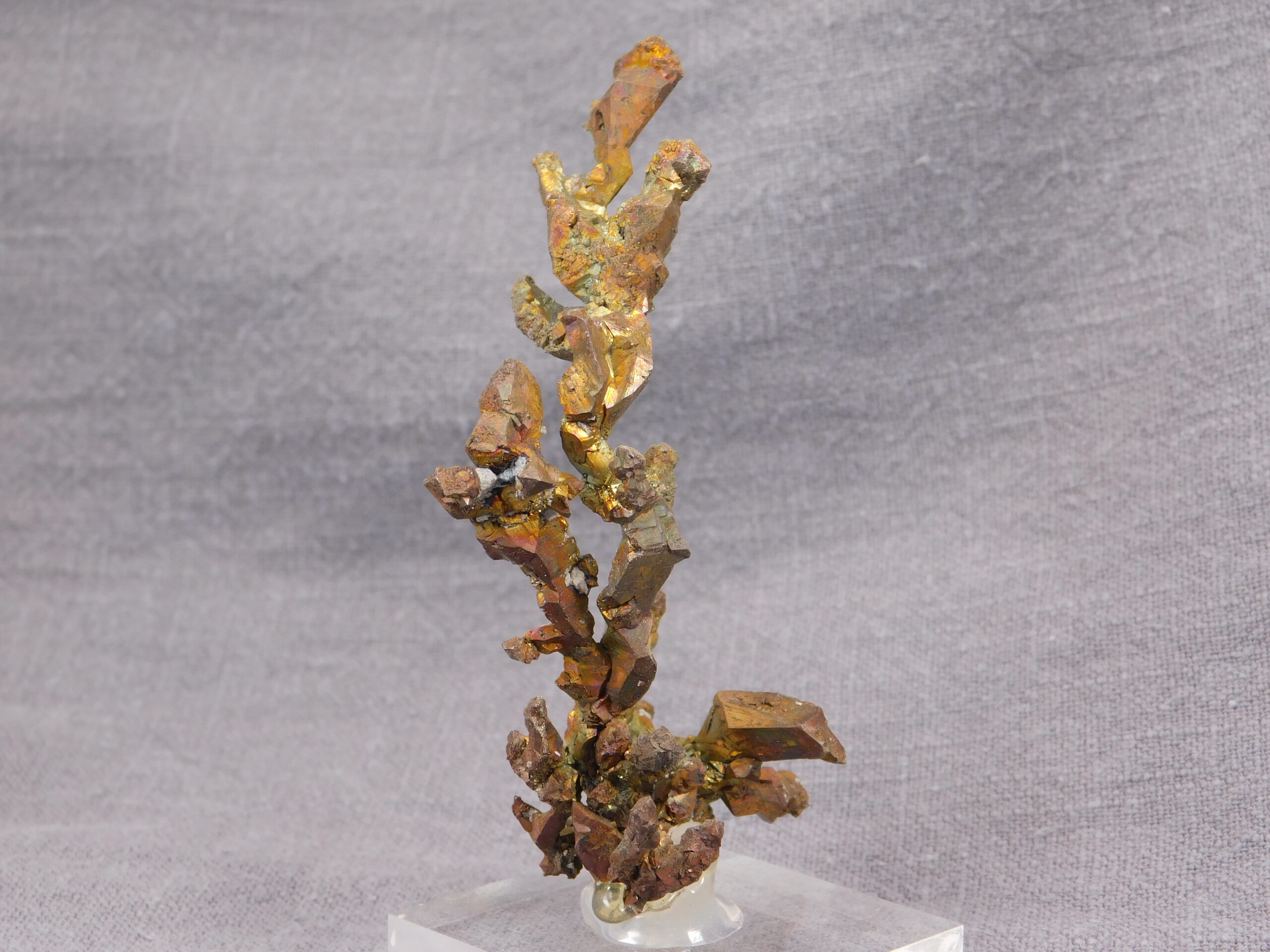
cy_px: 476
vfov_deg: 18.4
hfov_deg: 24.4
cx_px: 635
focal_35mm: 80
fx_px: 2935
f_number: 4.4
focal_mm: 14.2
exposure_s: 1/60
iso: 125
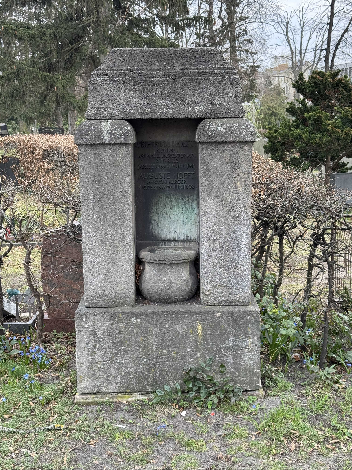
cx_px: 176
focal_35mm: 48
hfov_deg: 30.3
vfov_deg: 39.7
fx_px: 651
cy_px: 235
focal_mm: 6.76
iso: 64
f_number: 1.78
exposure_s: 1/171
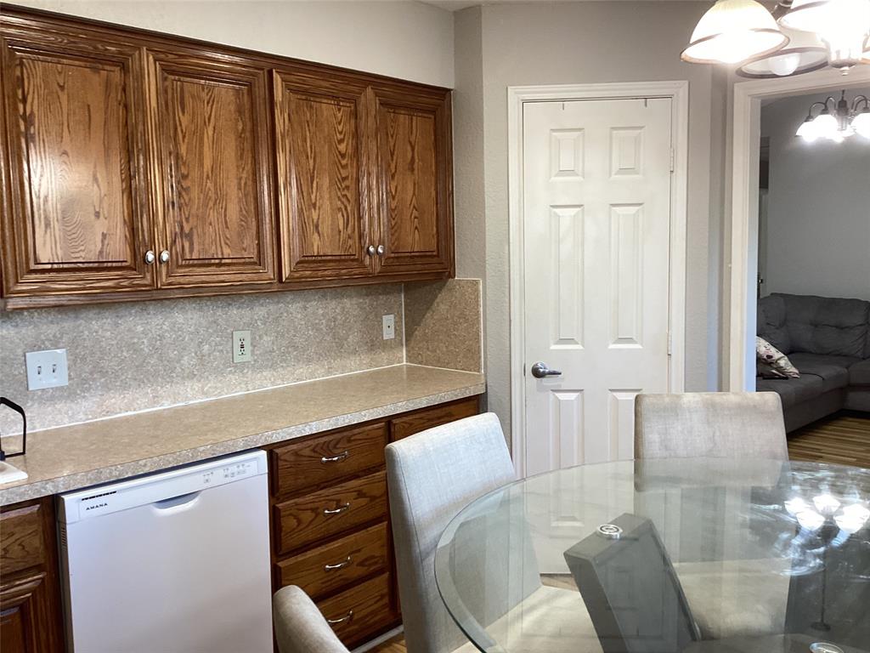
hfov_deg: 58.4
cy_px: 326
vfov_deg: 45.4
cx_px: 435
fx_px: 779
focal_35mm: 31
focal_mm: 3.3
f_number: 2.4
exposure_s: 1/60
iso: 64
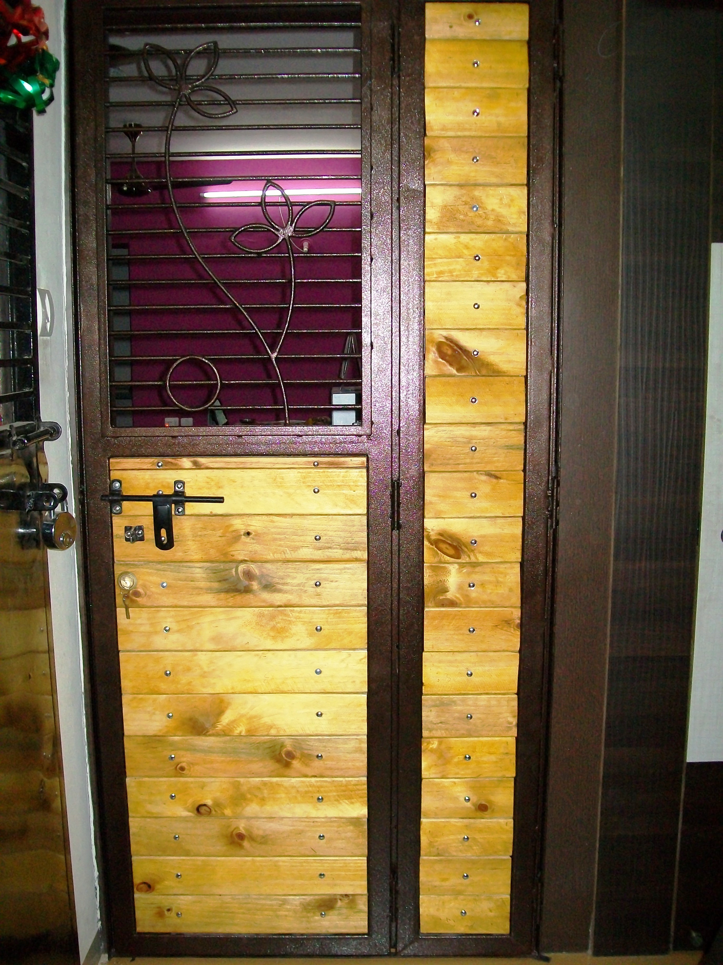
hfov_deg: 41.8
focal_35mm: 34
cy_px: 482
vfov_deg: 54.0
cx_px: 362
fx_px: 947
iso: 160
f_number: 2.7
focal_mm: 6.1
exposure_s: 1/60
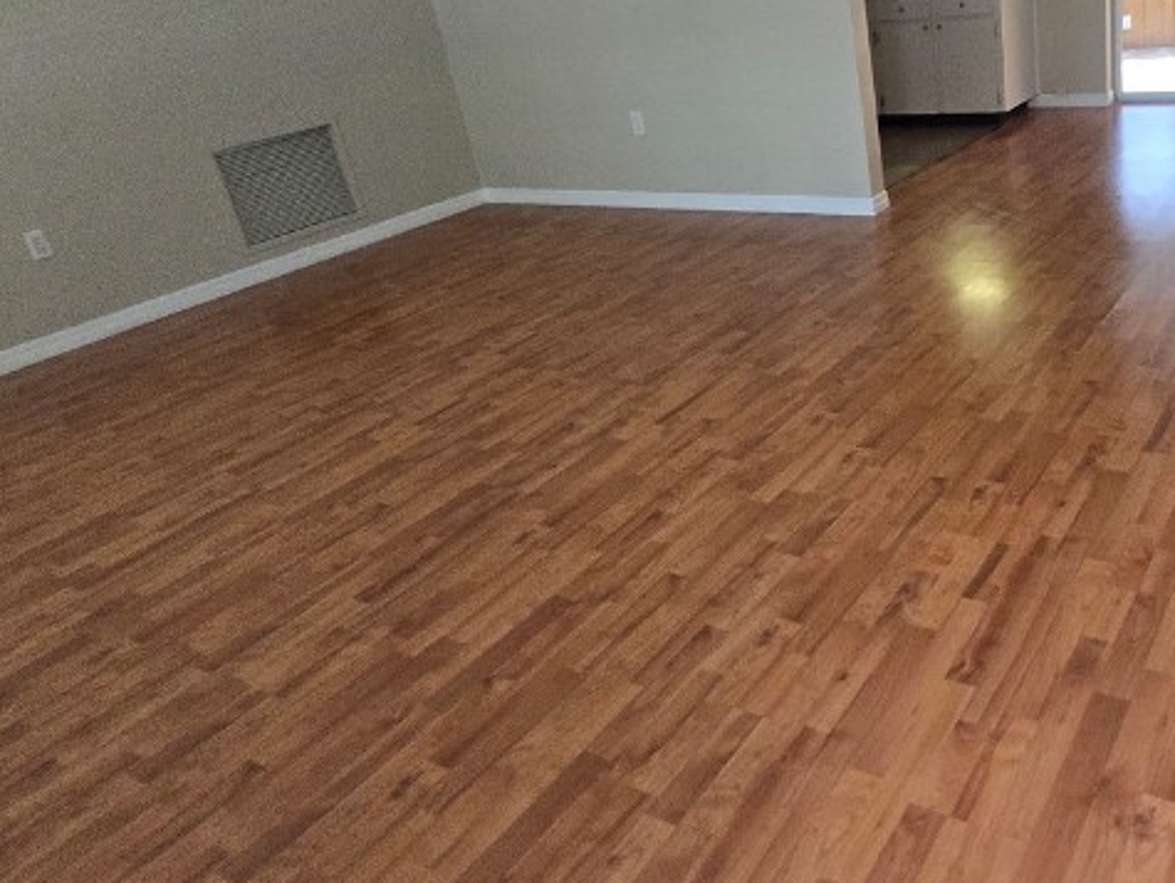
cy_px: 364
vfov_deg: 49.6
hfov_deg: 60.3
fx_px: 951
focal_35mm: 28
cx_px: 866
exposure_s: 1/60
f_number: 2.2
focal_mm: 1.7
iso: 320
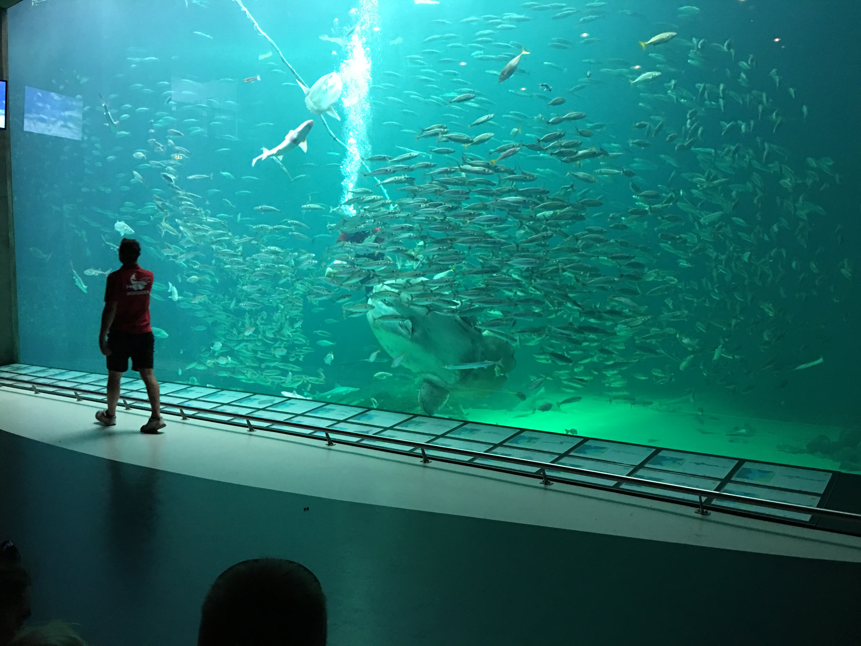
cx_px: 430
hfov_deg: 61.7
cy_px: 323
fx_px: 721
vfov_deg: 48.2
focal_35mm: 29
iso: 80
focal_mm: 4.15
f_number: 2.2
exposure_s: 1/10
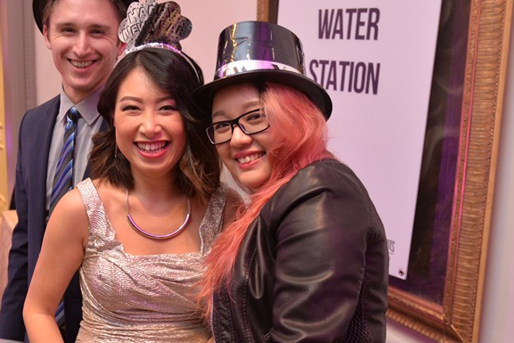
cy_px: 219
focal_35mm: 52
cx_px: 151
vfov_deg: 25.9
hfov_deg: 37.6
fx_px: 743
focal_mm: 30
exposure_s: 1/40
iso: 2000
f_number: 4
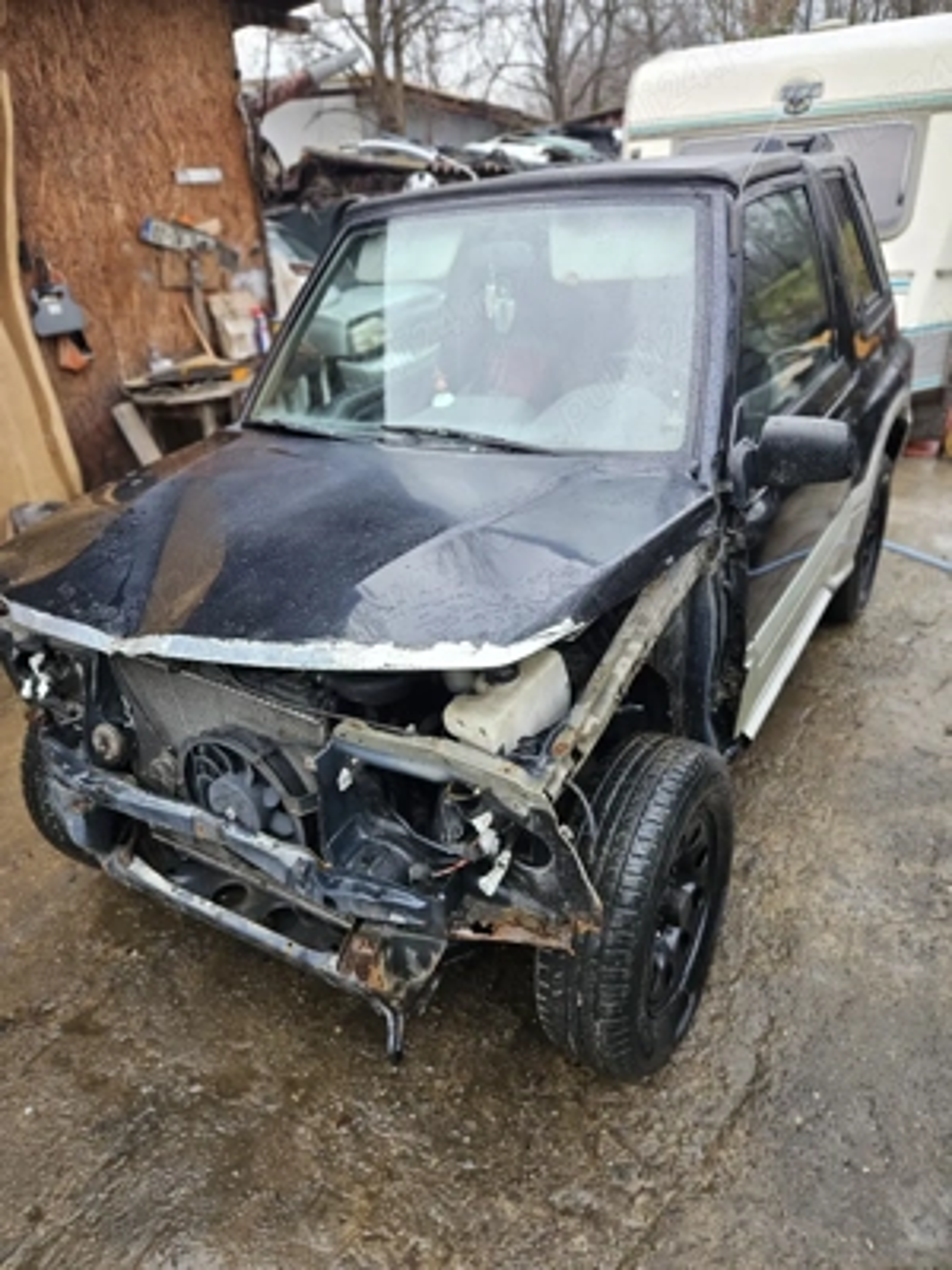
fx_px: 843
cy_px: 635
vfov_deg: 73.9
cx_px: 476
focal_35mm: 23
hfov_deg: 58.9
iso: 64
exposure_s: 1/101
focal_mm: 5.4
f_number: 1.8
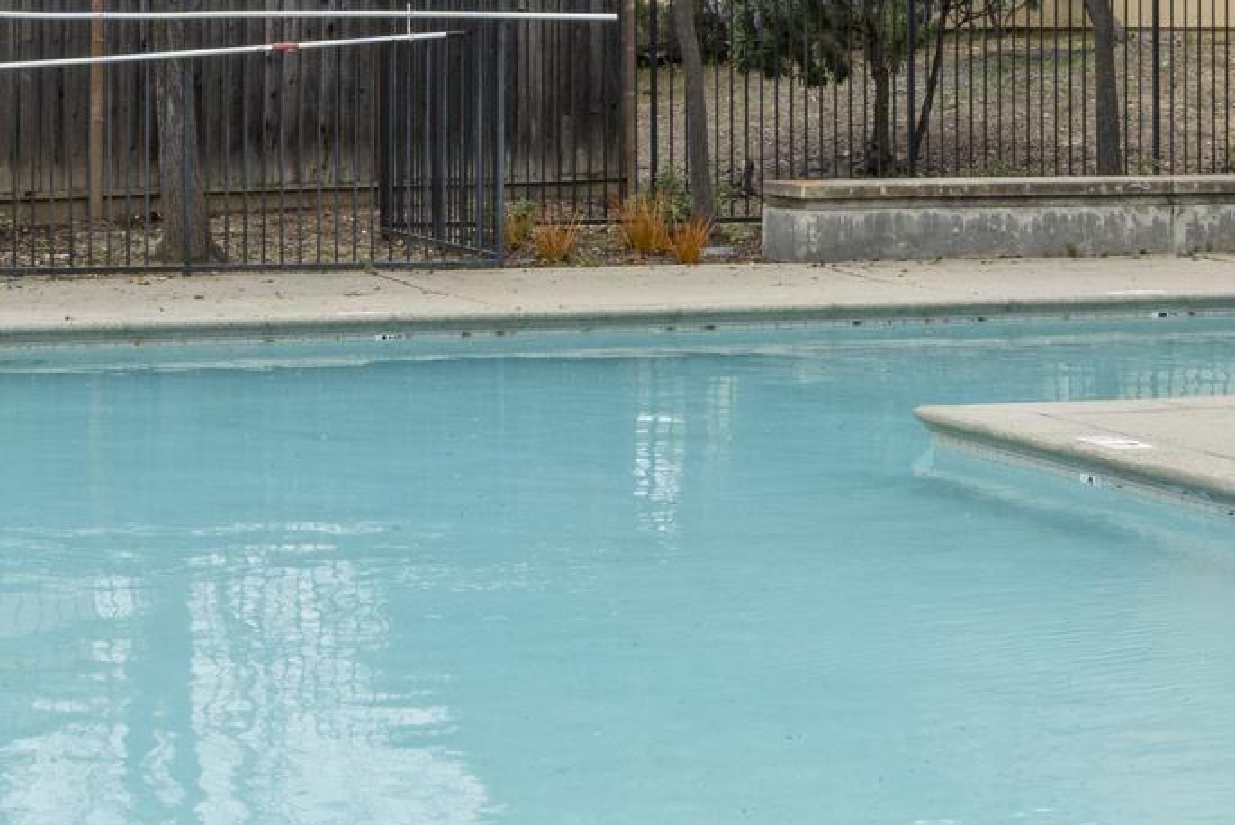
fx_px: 3500
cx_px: 551
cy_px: 75
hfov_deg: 20.0
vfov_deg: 13.3
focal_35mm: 102
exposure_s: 1/200
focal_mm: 28
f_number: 13
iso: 320
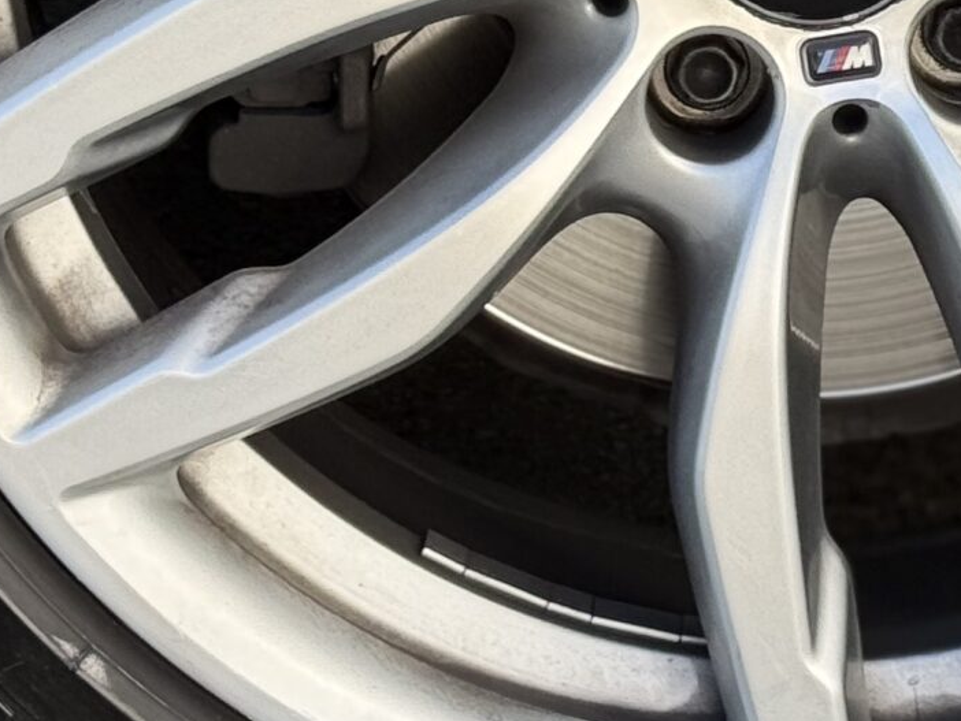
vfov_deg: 8.4
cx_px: 793
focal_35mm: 175
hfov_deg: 11.2
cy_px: -52
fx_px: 4860
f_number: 1.78
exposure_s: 1/578
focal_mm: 6.76
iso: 64
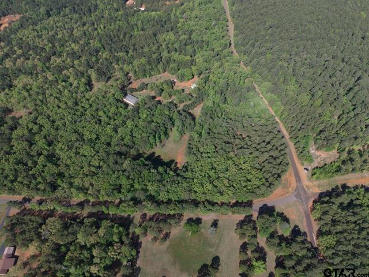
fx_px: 256
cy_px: 138
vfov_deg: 56.8
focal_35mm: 24
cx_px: 184
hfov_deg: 71.6
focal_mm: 8.67
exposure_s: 1/2000
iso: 100
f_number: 1.8
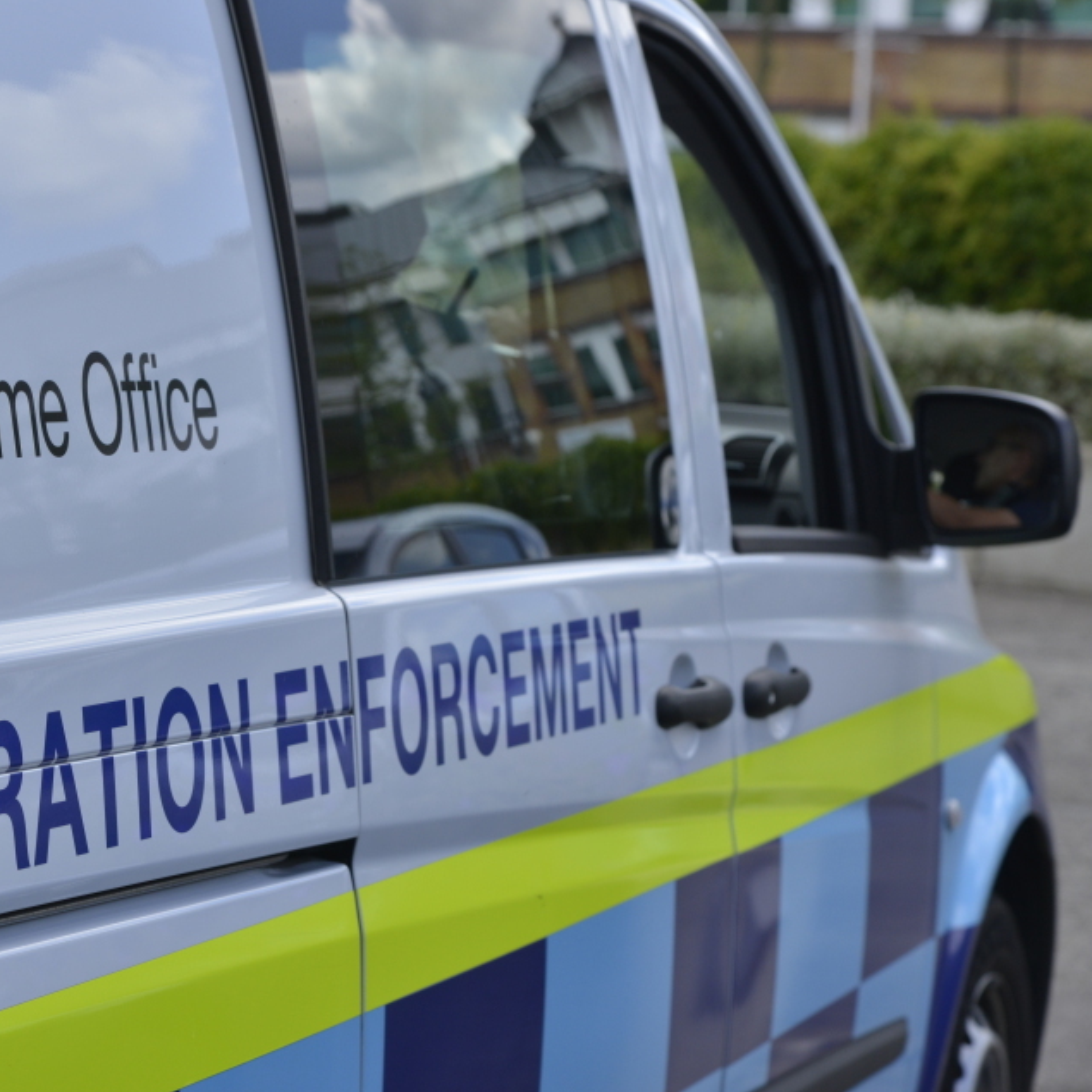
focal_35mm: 135
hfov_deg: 12.9
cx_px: 342
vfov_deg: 12.9
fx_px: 4818
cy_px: 547
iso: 500
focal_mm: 105
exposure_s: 1/800
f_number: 7.1
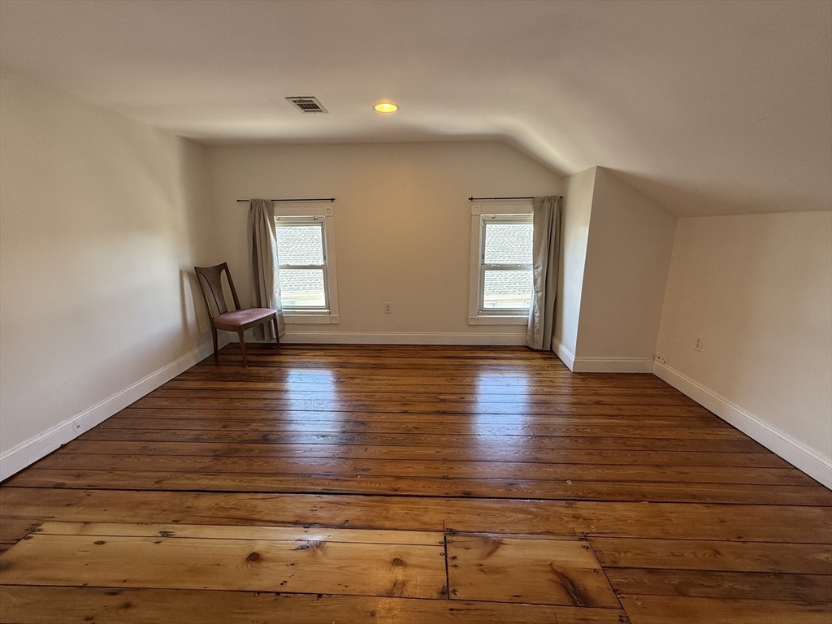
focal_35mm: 14
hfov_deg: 102.1
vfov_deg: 85.7
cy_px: 312
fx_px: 336
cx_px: 416
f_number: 2.2
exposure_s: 1/120
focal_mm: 2.22
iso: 160
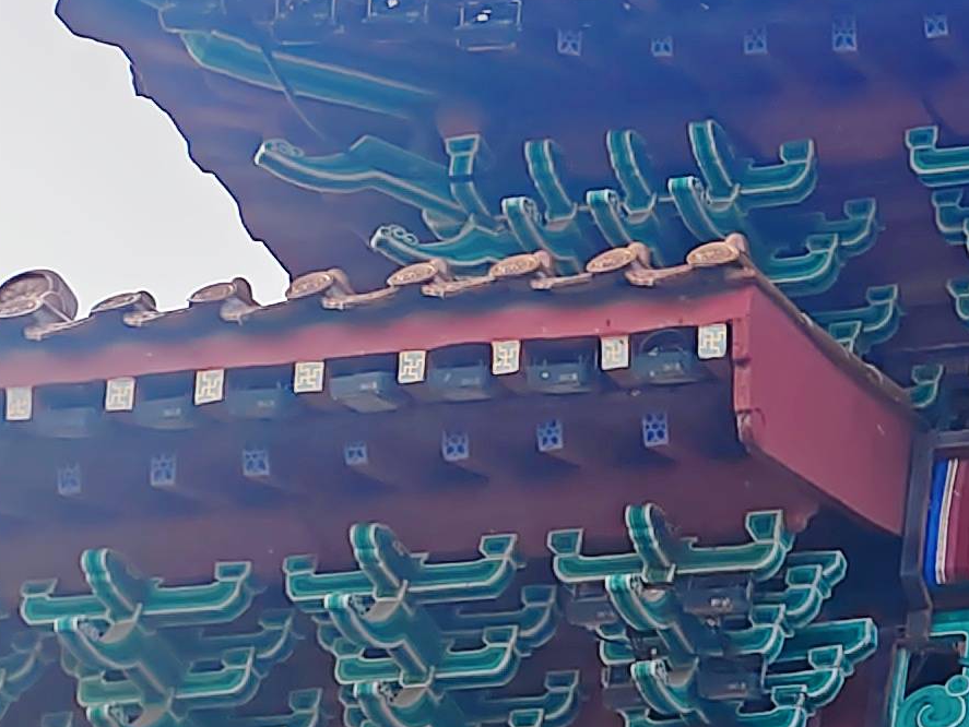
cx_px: 1539
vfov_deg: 13.2
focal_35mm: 111
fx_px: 3108
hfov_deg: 15.9
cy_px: 746
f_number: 1.8
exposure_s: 1/410
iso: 50
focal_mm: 6.14
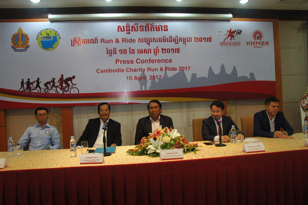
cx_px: 154
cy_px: 102
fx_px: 231
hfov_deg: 67.4
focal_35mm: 27
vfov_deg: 47.8
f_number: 6.3
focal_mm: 18
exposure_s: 1/60
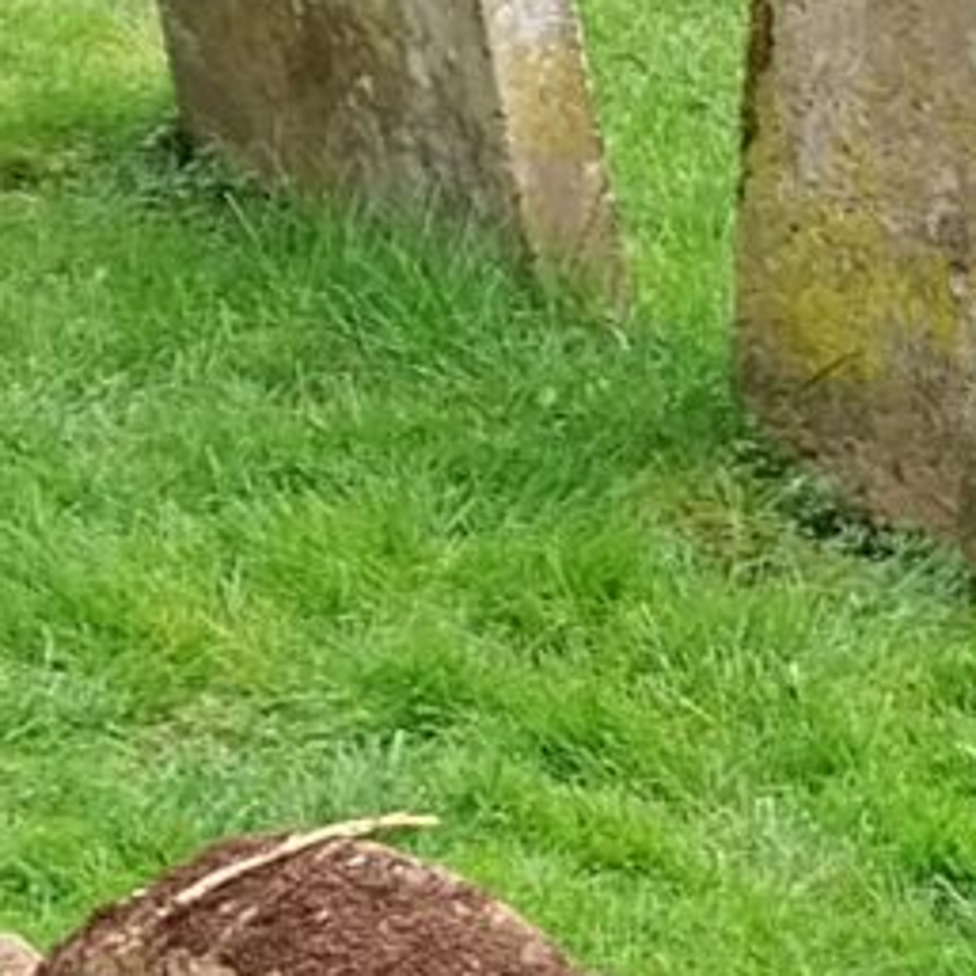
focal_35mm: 229
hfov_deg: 7.6
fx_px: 7305
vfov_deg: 7.5
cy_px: 1595
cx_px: -129
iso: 25
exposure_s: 1/147
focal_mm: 4
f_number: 1.8
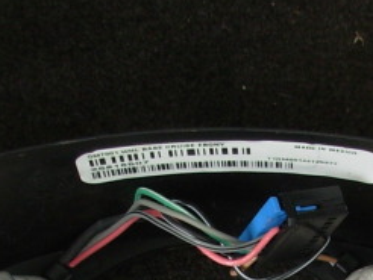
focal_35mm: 158
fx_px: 1704
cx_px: 264
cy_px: 394
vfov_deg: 9.2
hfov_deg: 12.5
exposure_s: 1/78
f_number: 2.9
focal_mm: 6.3
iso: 50
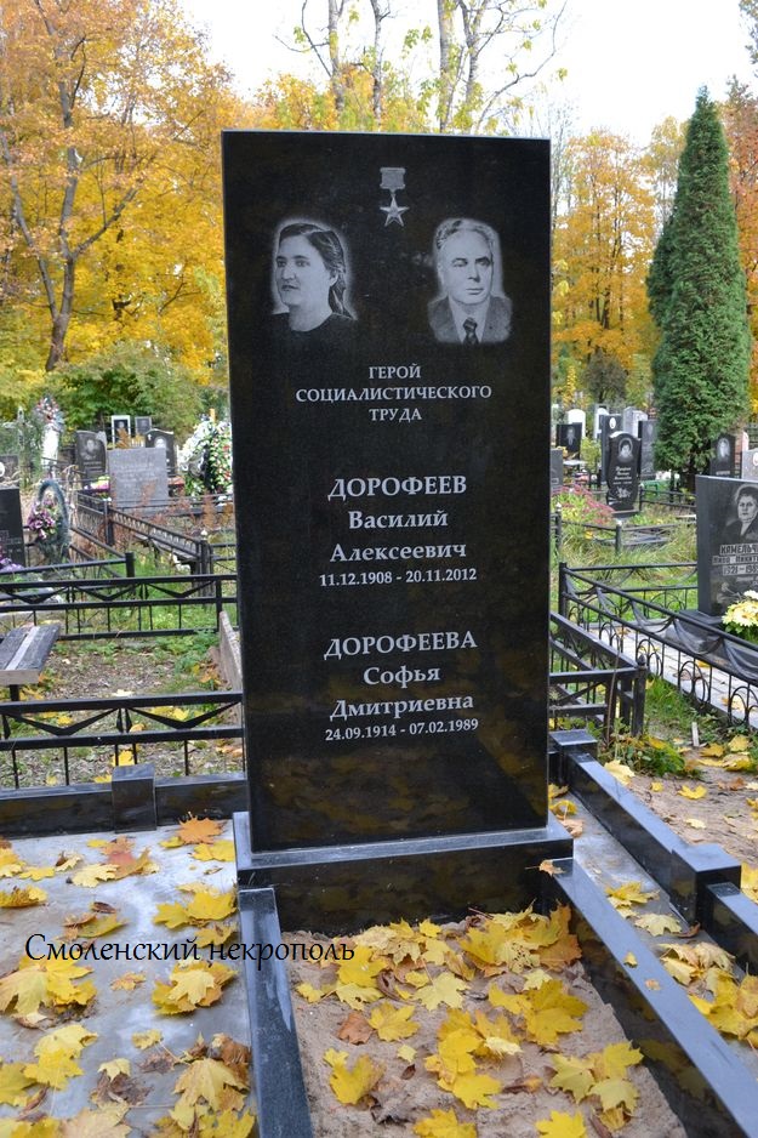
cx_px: 379
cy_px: 569
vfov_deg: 61.9
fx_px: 948
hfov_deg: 43.6
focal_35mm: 30
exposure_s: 1/125
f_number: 5.6
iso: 250
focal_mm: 20
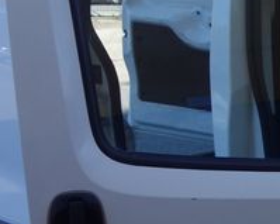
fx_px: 1118
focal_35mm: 135
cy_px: 199
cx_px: 484
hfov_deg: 13.1
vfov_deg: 11.4
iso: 125
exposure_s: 1/1600
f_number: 1.8
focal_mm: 10.4
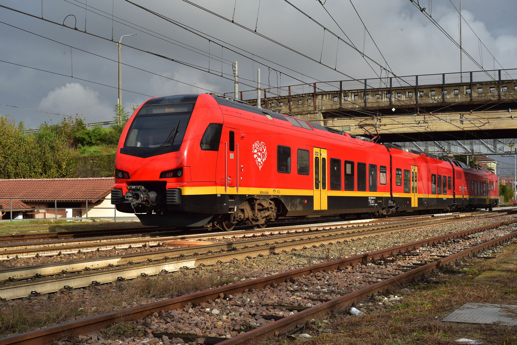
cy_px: 172
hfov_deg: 39.6
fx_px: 718
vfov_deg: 27.0
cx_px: 258
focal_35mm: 50
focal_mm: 50
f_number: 11
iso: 800
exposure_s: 1/800
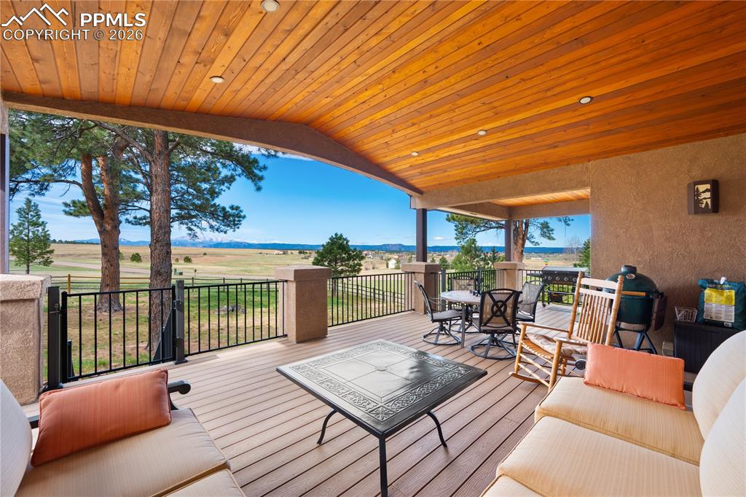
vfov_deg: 81.2
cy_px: 248
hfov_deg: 104.3
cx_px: 373
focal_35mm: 14
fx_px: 290
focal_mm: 14
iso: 400
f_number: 8
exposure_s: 1/13
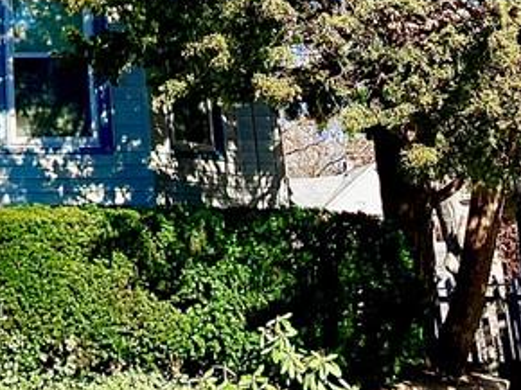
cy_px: -199
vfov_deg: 14.0
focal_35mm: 99
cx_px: -65
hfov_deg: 19.0
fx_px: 1489
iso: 20
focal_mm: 3.99
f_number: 1.8
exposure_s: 1/2558
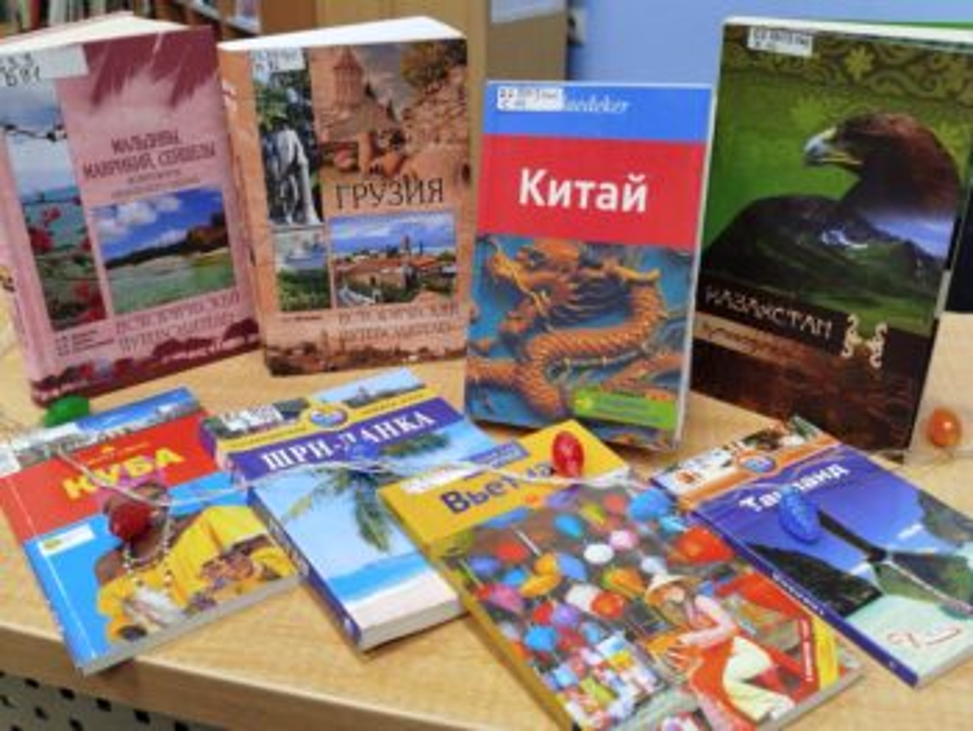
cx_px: 486
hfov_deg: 51.3
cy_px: 366
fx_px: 1013
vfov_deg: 39.7
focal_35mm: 36
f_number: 1.7
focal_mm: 5.31
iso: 125
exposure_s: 1/33
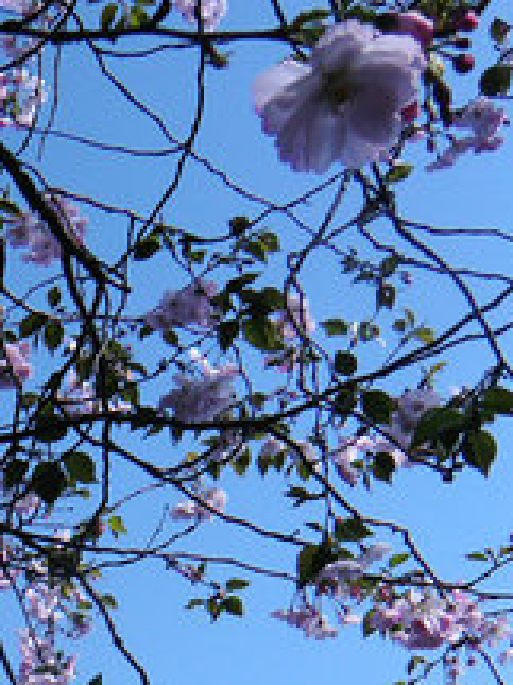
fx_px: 1325
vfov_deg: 26.8
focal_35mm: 67
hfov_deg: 20.5
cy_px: 742
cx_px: -99
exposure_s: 1/250
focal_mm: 4.3
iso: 64
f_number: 7.5
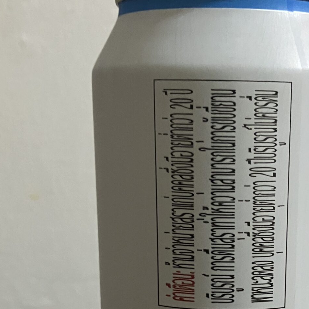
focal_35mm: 67
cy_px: 293
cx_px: 258
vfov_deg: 24.8
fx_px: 677
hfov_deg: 25.2
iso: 400
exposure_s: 1/33
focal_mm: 3.99
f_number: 1.8
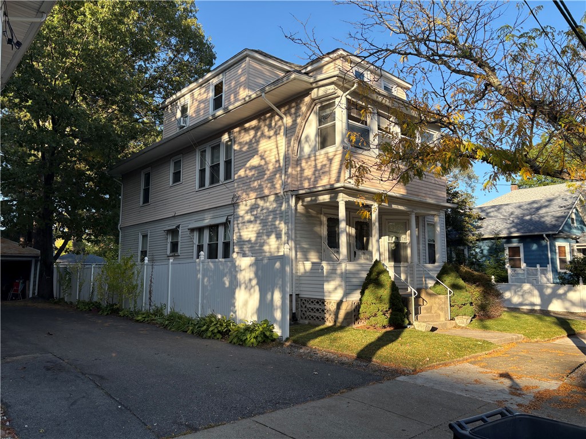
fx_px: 440
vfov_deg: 53.1
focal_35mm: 26
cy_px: 220
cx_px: 293
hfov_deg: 67.3
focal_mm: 5.96
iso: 50
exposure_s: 1/1016
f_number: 1.6
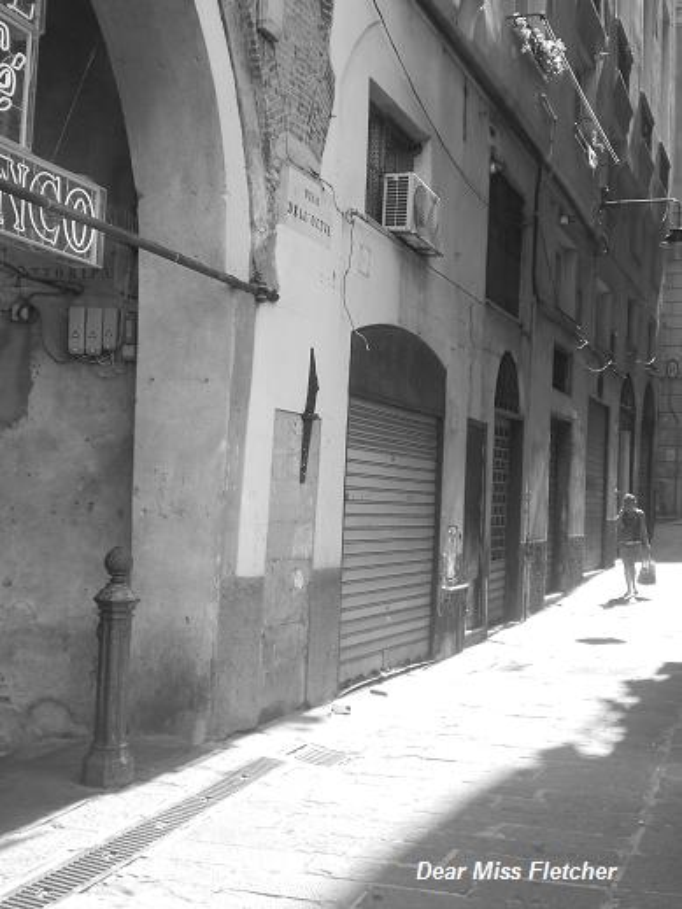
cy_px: 454
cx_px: 341
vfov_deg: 43.9
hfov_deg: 33.6
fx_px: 1130
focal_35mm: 43
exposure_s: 1/80
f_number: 4.2
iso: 80
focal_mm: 7.7
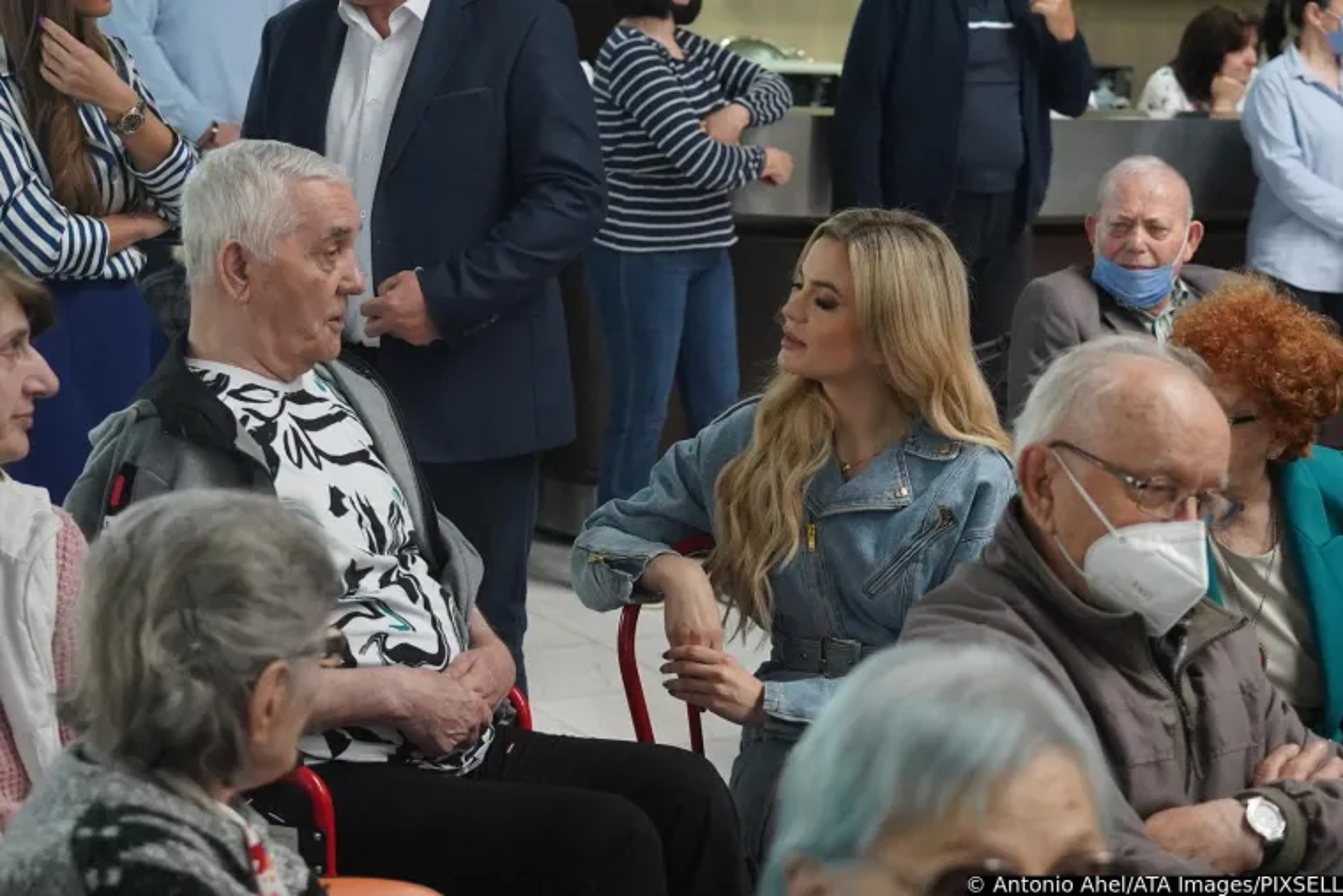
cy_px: 448
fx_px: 2798
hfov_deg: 27.0
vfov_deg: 18.2
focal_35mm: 75
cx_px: 672
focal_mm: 50
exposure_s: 1/320
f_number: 4
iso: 5000
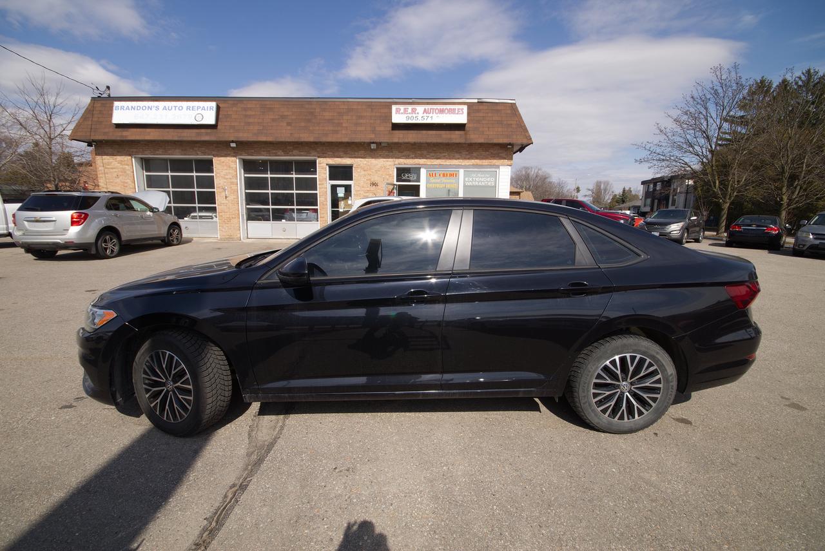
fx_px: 344
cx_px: 412
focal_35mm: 15
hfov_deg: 100.4
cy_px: 276
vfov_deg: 77.4
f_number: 10
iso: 100
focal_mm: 10
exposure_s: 1/160
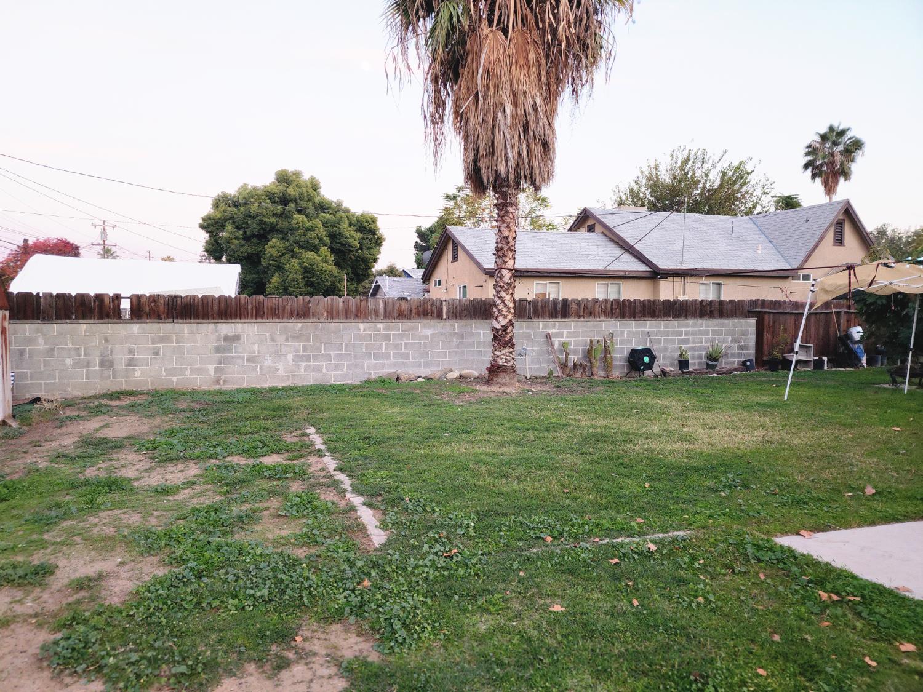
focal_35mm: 23
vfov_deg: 58.9
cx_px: 462
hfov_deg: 73.9
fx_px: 613
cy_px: 346
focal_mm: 6.4
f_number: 1.8
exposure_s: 1/120
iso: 200
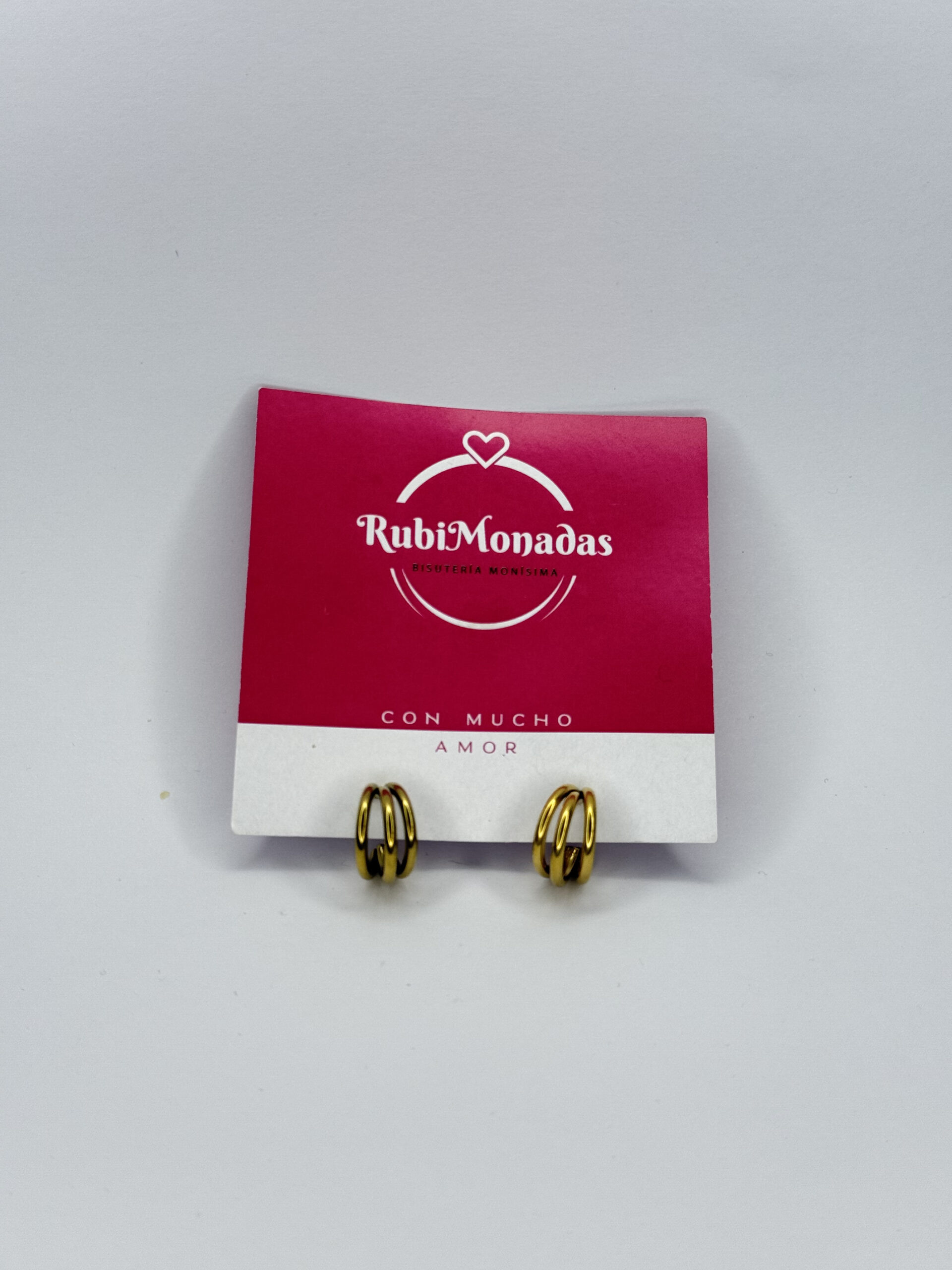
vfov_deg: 39.7
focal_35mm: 48
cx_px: 476
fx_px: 1760
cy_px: 635
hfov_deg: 30.3
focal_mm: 6.76
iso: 80
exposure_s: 1/127
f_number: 1.78
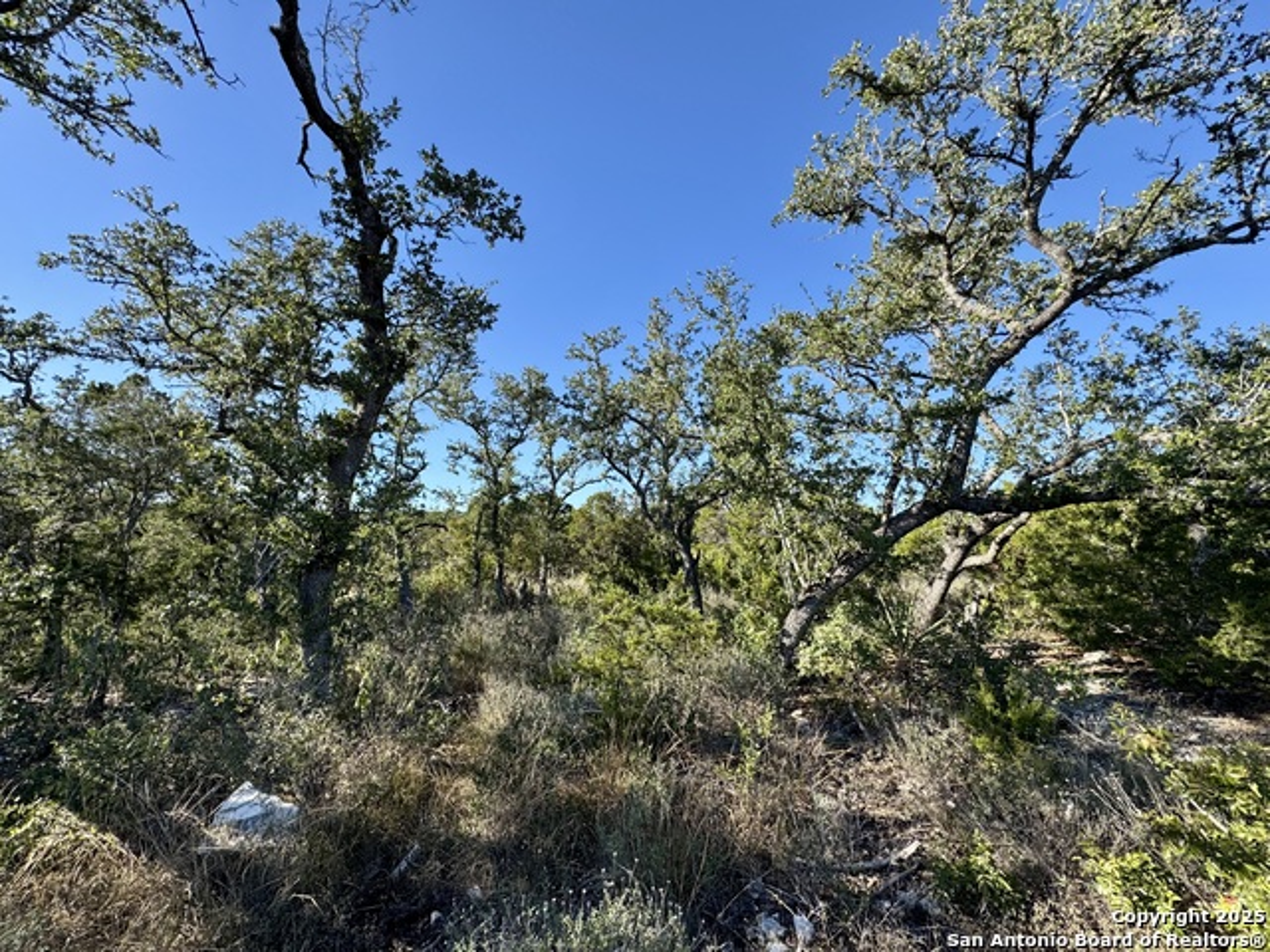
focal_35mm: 14
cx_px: 635
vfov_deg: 85.7
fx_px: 514
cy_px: 476
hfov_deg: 102.1
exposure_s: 1/700
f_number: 2.2
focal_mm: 2.22
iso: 50
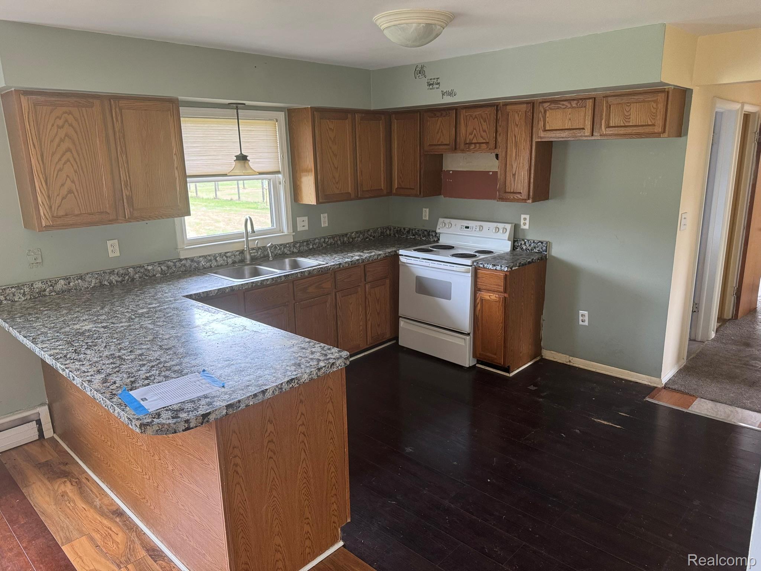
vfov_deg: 56.8
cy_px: 286
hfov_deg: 71.6
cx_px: 380
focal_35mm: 24
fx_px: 528
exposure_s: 1/61
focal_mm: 6.76
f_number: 1.78
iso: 200
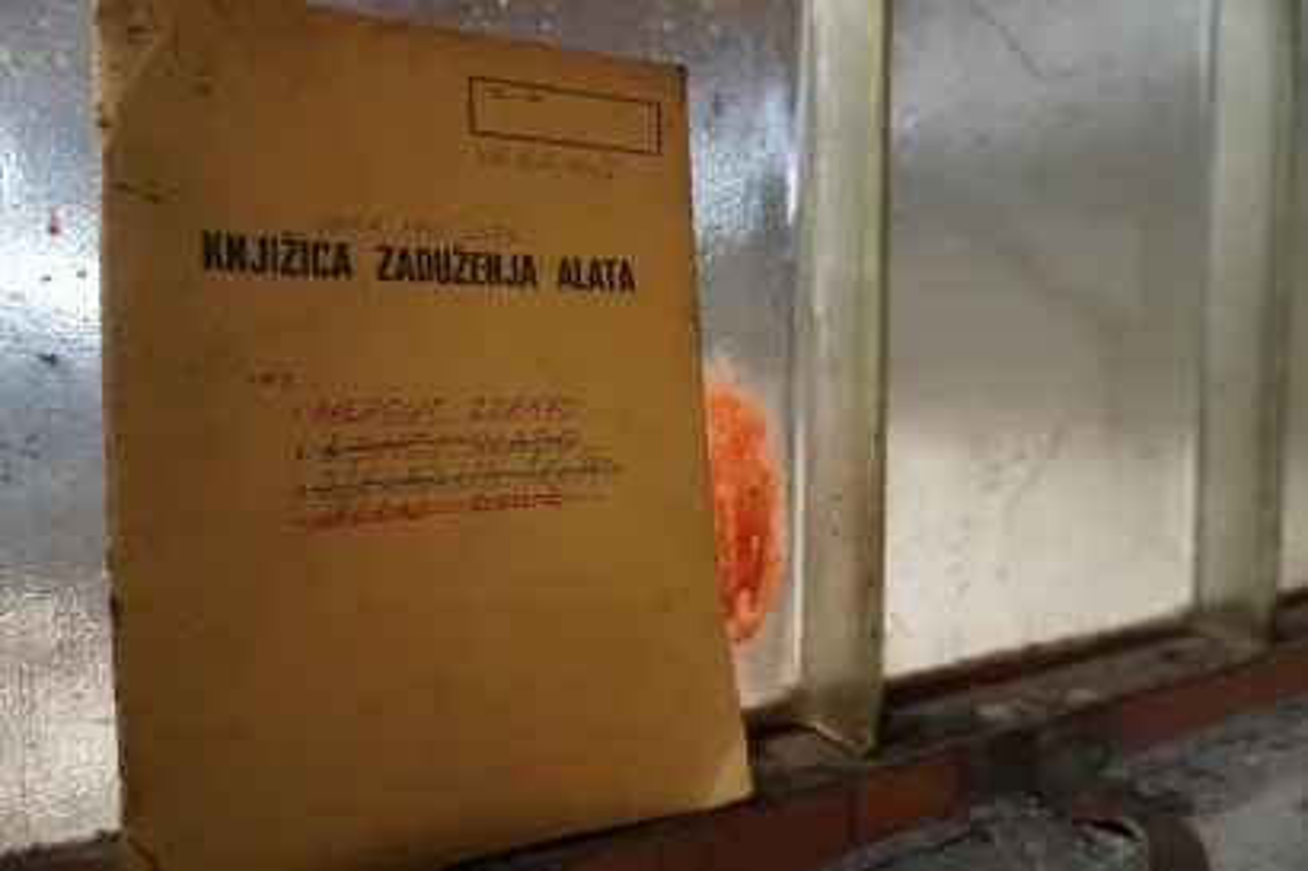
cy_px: 436
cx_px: 654
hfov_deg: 73.8
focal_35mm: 24
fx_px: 872
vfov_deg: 53.1
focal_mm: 16
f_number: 4
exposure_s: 1/60
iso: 200
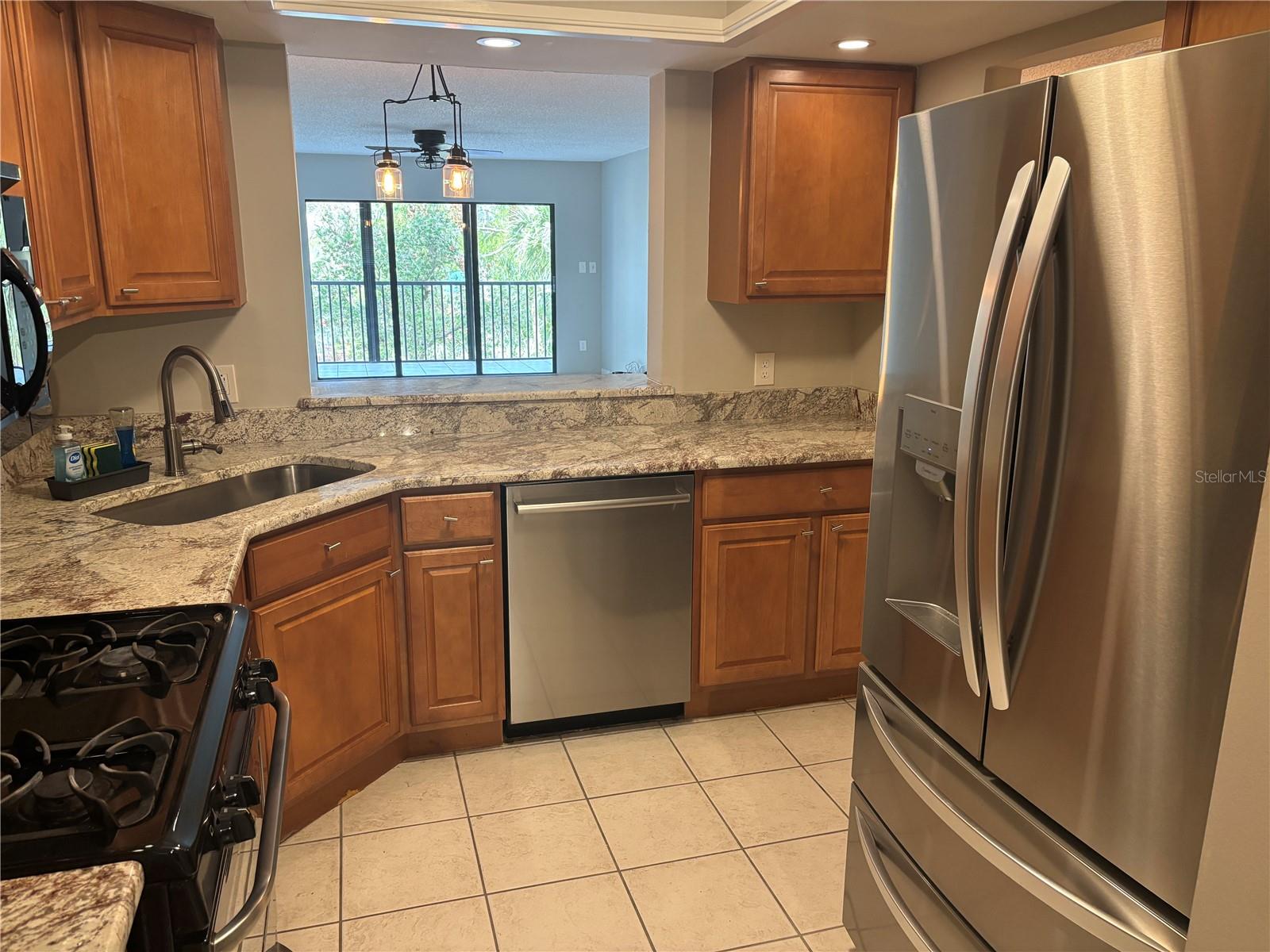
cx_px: 635
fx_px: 954
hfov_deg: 67.3
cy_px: 476
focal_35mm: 26
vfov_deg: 53.1
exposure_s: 1/60
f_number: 1.6
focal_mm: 5.96
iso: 250
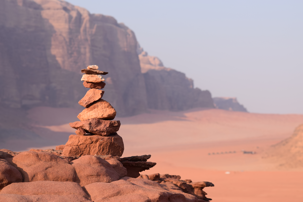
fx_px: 1010
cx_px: 152
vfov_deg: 11.4
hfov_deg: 17.1
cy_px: 101
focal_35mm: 120
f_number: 9
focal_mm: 80
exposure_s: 1/320
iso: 200
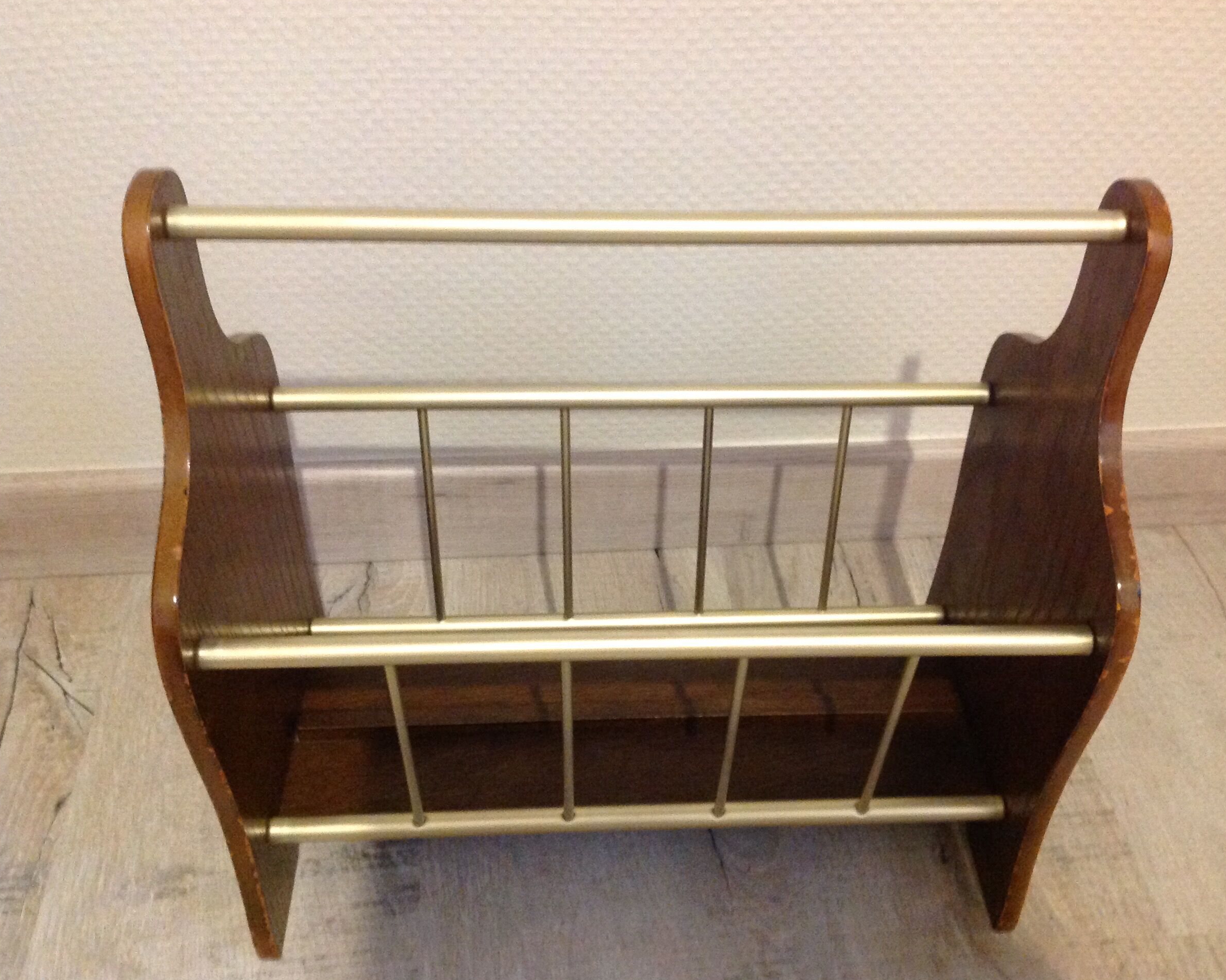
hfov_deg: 49.0
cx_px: 658
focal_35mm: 37
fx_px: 1343
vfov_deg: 40.1
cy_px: 489
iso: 500
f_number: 2.4
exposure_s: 1/15
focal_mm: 4.28
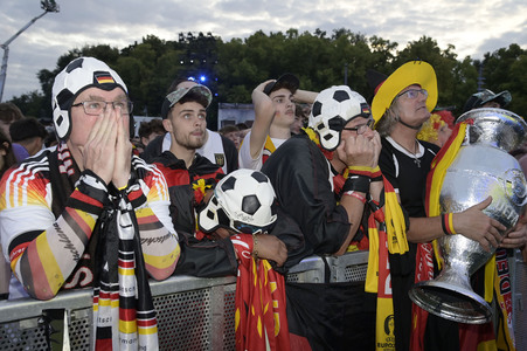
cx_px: 264
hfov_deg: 54.5
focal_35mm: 35
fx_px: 512
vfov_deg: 37.8
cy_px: 176
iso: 1600
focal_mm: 35
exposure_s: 1/200
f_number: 5.6
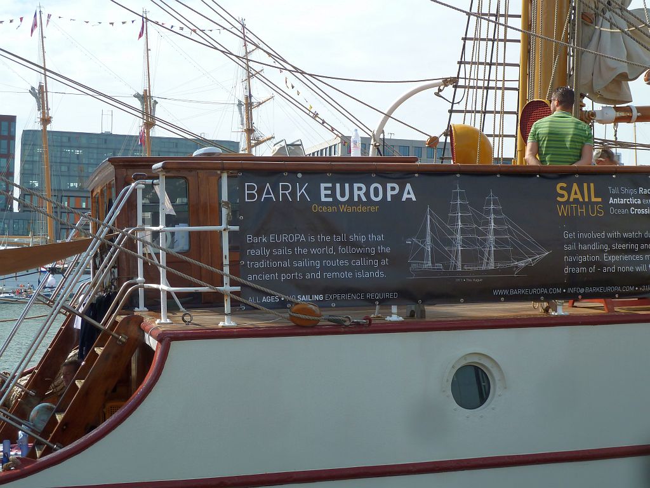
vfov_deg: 24.8
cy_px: 244
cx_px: 325
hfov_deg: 32.7
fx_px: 1108
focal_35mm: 59
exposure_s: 1/400
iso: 80
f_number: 3.9
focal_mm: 9.7
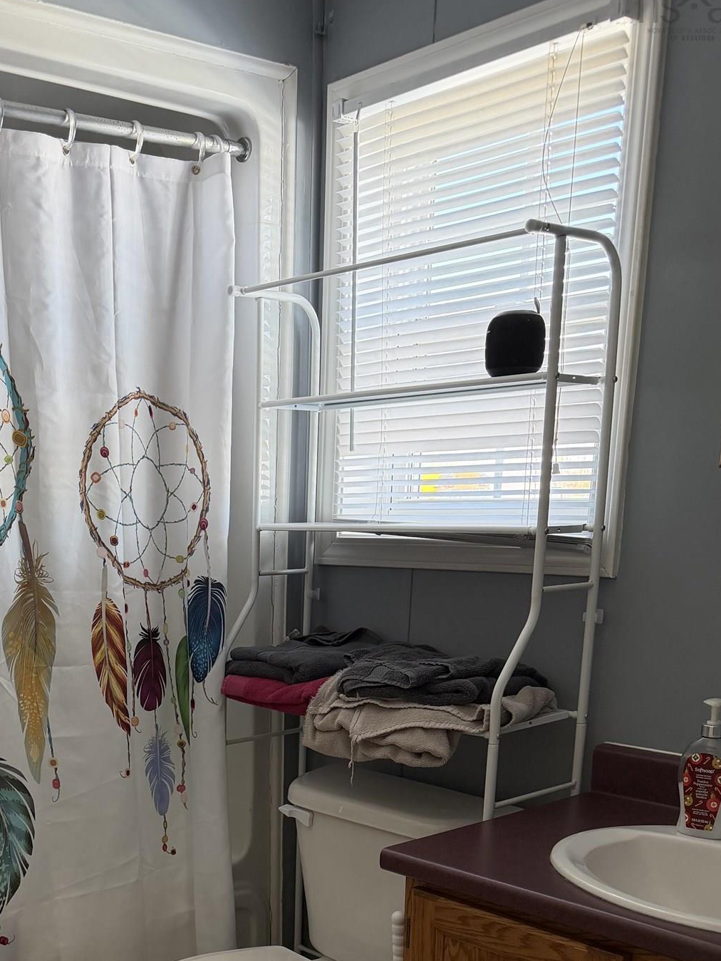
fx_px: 1138
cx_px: 144
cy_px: 791
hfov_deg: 34.1
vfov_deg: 43.3
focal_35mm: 41
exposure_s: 1/183
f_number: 1.78
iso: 200
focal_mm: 6.76
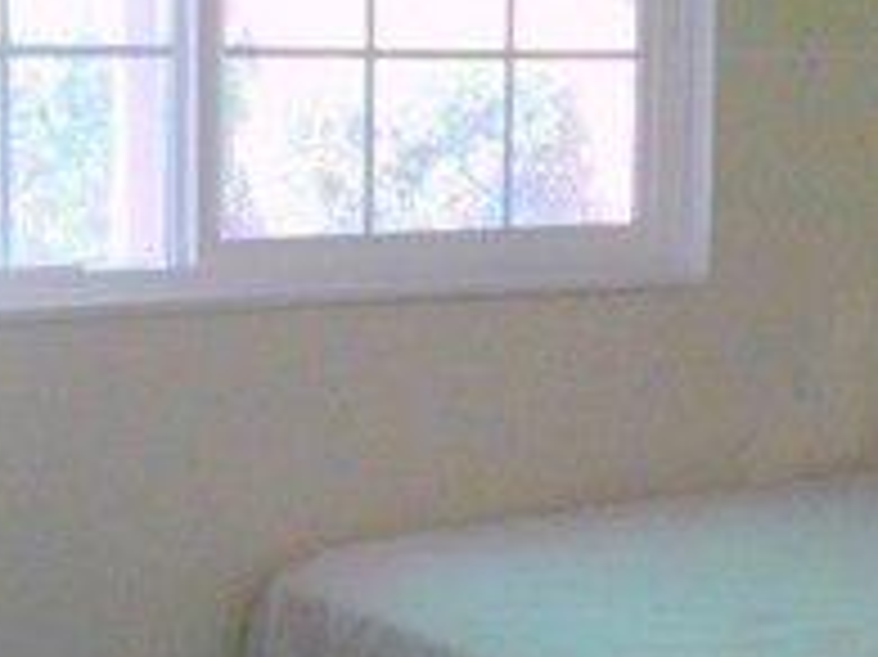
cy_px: 315
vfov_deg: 16.0
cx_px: 360
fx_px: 2332
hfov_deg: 21.3
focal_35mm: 92
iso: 500
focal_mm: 5
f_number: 2.7
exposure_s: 1/125
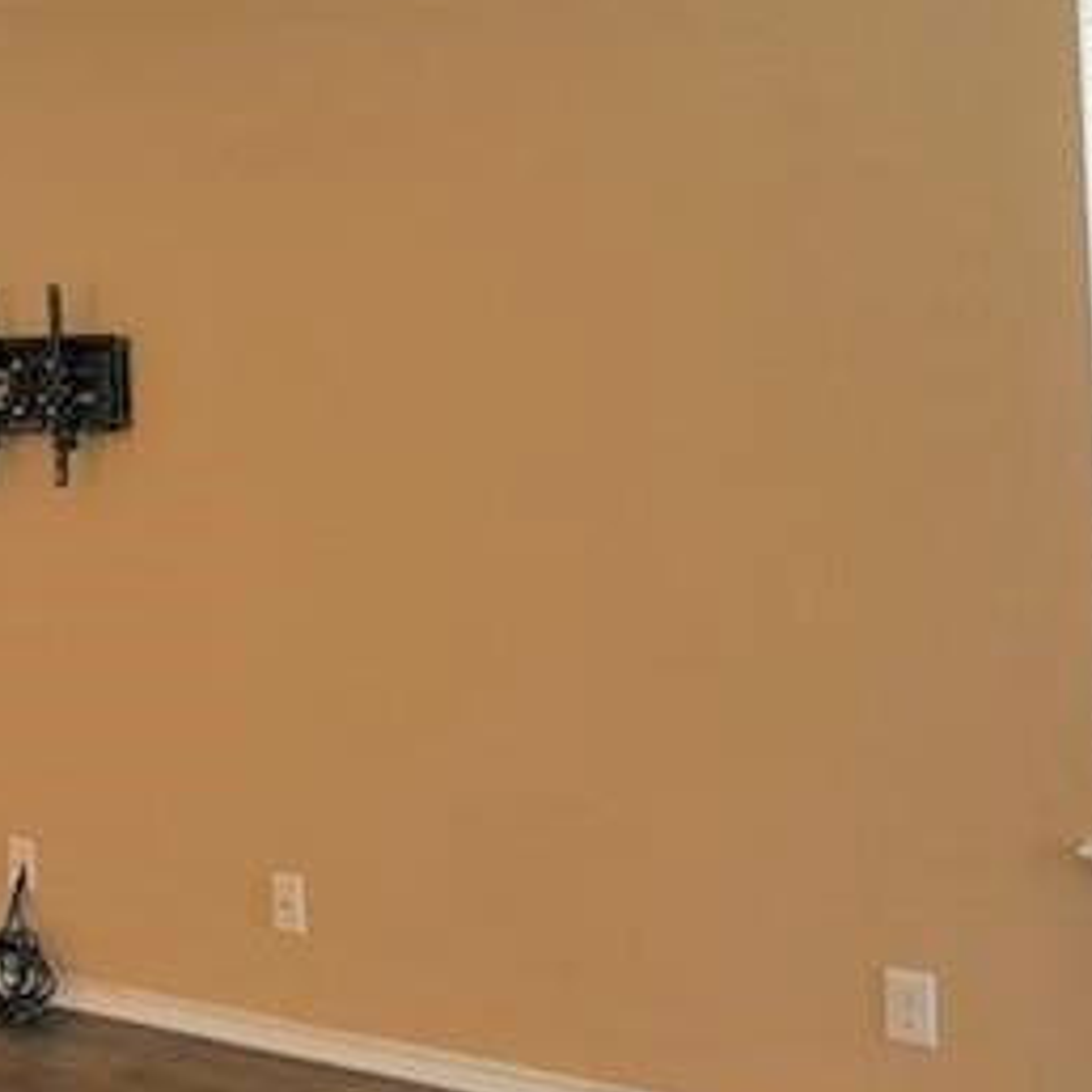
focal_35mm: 64
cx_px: -229
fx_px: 2284
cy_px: 339
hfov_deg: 24.3
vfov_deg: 26.7
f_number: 3.2
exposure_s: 1/160
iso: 1600
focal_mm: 19
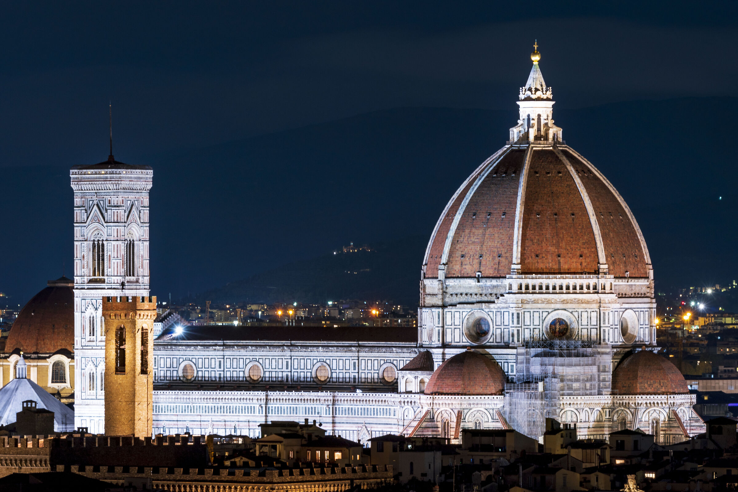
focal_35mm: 256
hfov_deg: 8.0
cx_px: 369
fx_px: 5248
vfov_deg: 5.4
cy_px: 246
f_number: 14
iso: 100
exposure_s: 25
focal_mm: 256
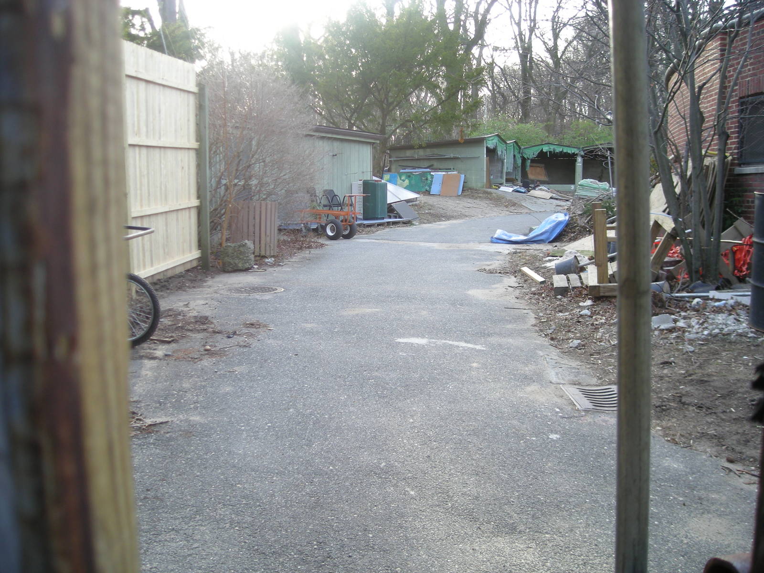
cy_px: 286
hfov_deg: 52.6
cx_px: 382
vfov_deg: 40.7
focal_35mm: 35
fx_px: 772
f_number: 2.8
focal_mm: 5.7
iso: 50
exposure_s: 1/60.6
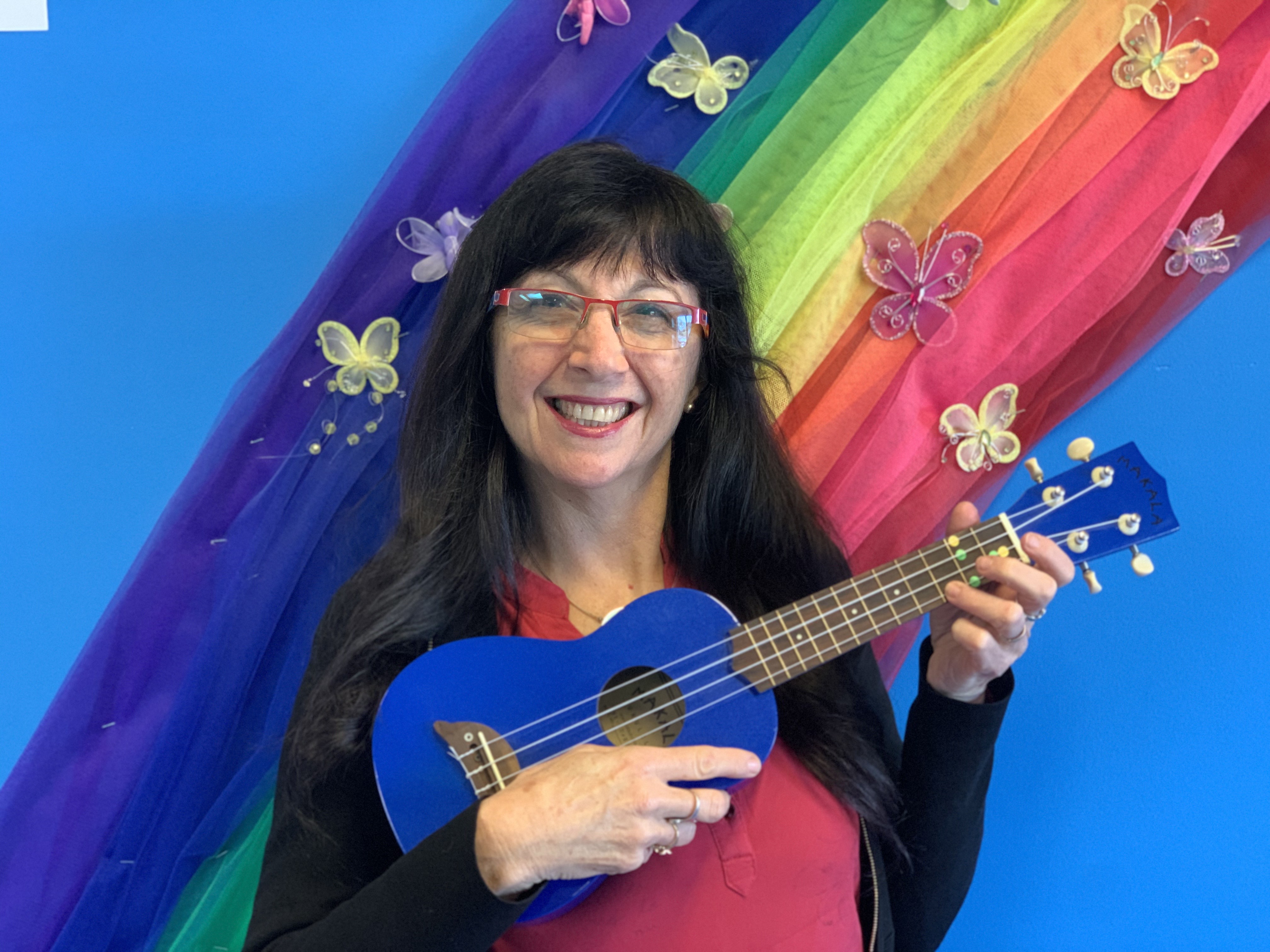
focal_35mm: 52
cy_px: 476
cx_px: 635
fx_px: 1908
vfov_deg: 28.0
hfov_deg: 36.8
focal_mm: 6
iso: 160
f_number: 2.4
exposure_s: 1/50
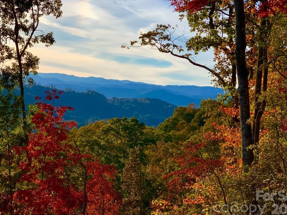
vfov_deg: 21.9
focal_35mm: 67
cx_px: 131
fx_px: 555
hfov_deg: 29.0
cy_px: 85
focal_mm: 6
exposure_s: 1/1142
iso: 16
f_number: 2.4
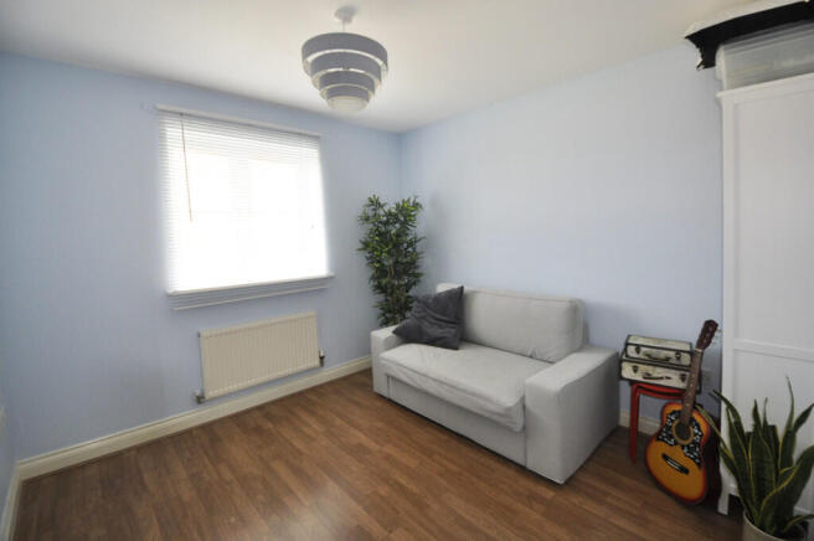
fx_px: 339
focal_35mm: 15
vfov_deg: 77.2
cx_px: 407
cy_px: 270
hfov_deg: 100.4
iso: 720
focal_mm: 10
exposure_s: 1/125
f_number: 3.5
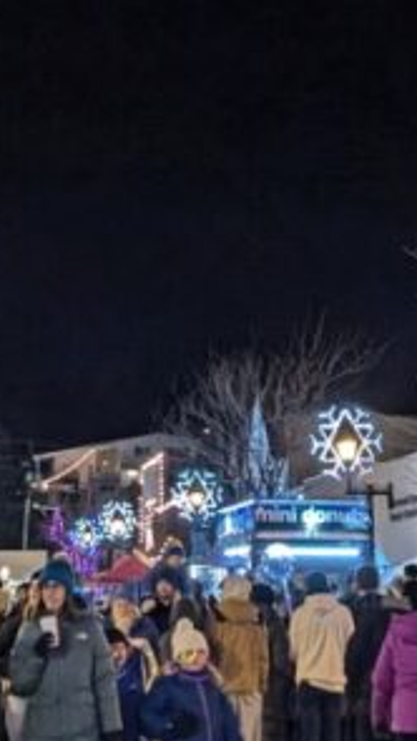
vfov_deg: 22.7
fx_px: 1788
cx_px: 224
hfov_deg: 13.3
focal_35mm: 91
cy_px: 36
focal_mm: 6.9
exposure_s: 1/60
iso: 537
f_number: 1.68
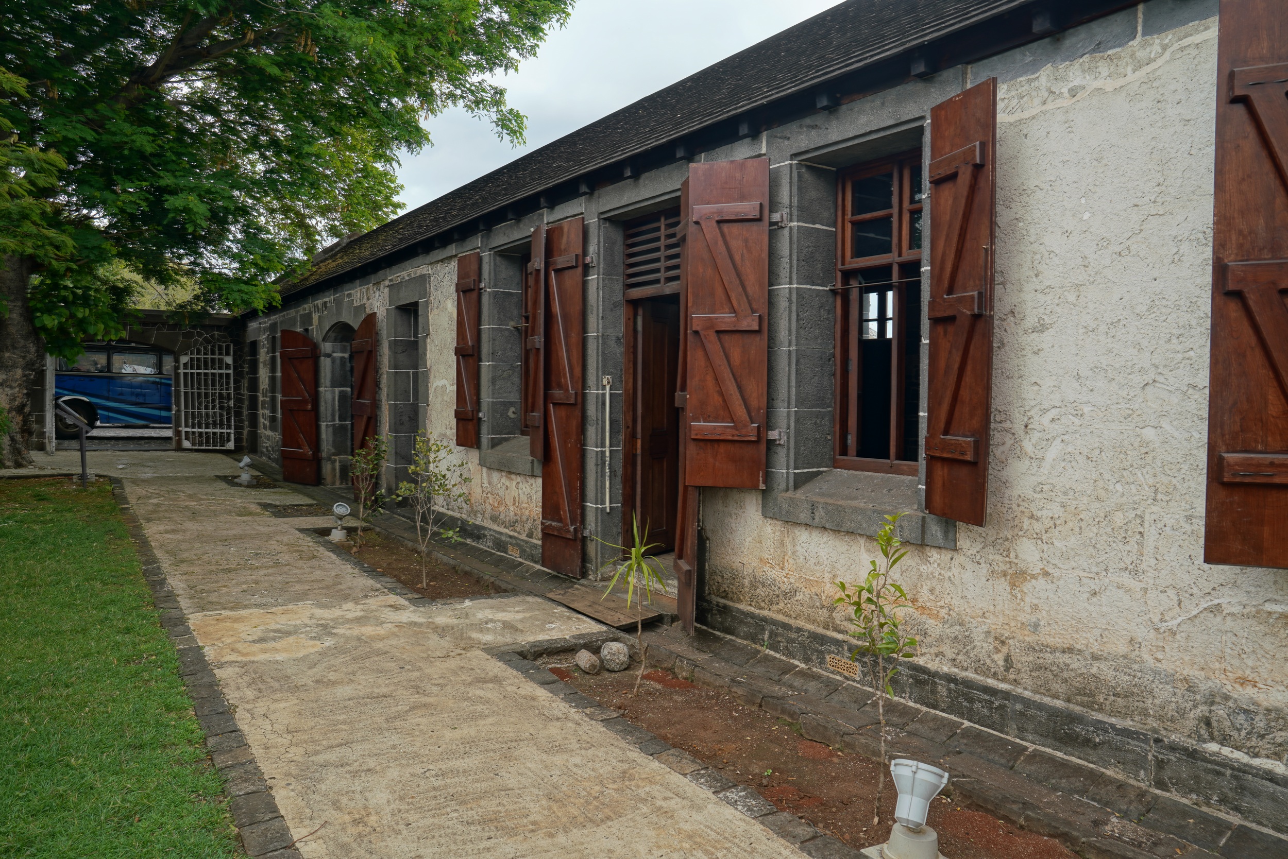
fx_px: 859
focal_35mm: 24
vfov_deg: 53.2
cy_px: 430
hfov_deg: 73.7
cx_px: 644
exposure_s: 1/50
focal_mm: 24
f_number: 8
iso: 200
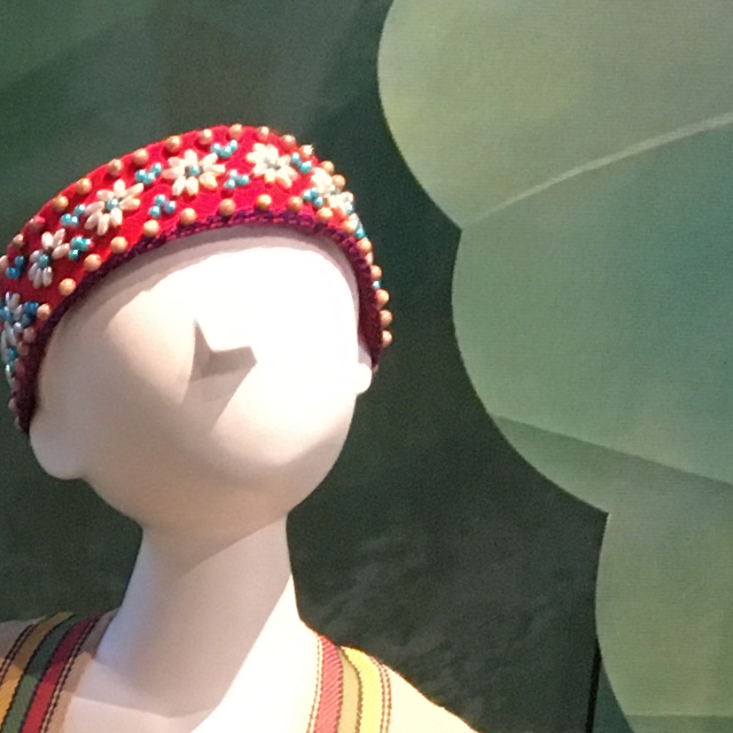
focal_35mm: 125
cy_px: 1159
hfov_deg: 12.5
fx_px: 2995
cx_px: -679
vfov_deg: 13.1
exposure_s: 1/30
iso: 200
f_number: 2.2
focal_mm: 4.15
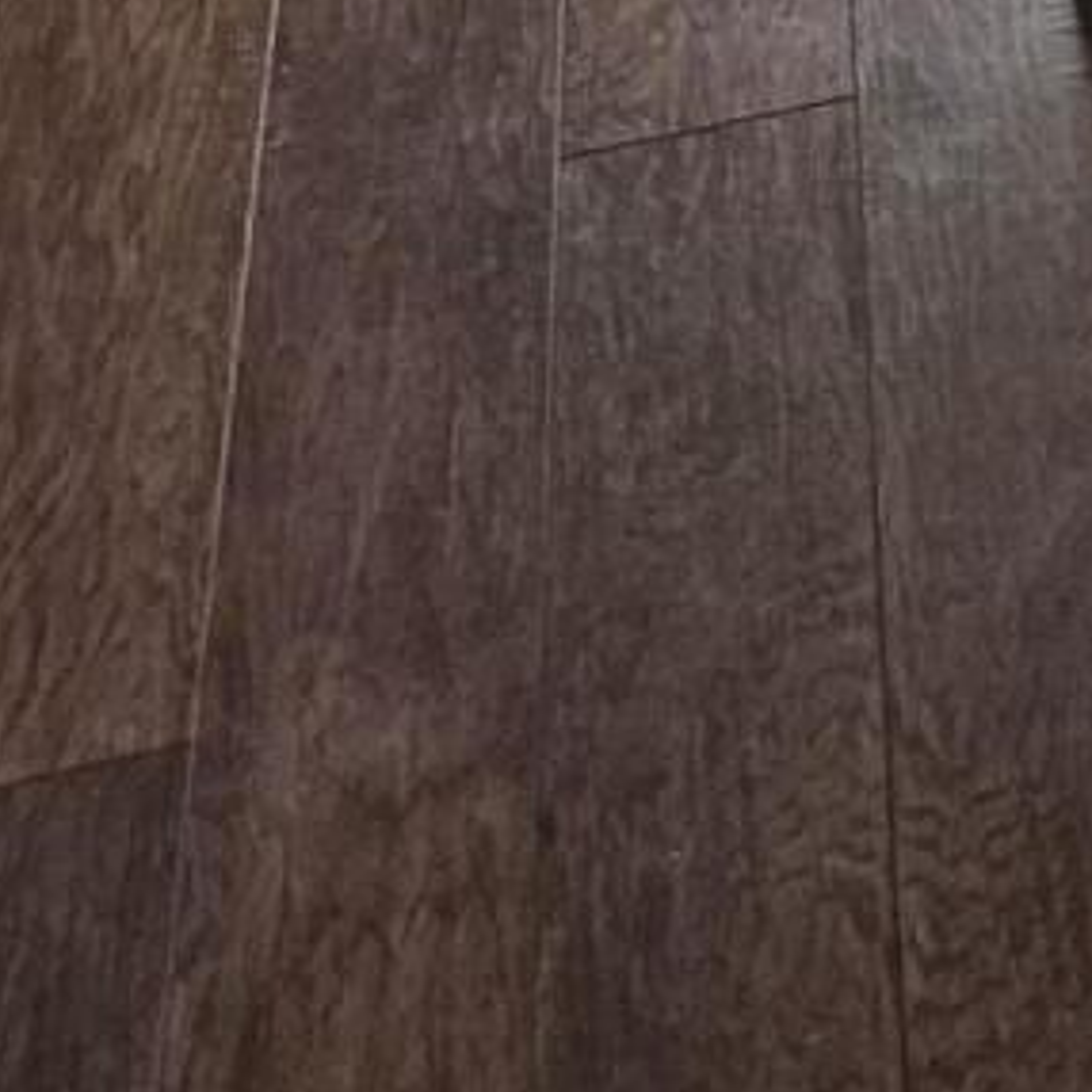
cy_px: -2417
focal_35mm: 142
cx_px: 2291
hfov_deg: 11.0
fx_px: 5068
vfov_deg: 9.2
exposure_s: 1/120
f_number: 1.7
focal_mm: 6.3
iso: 125
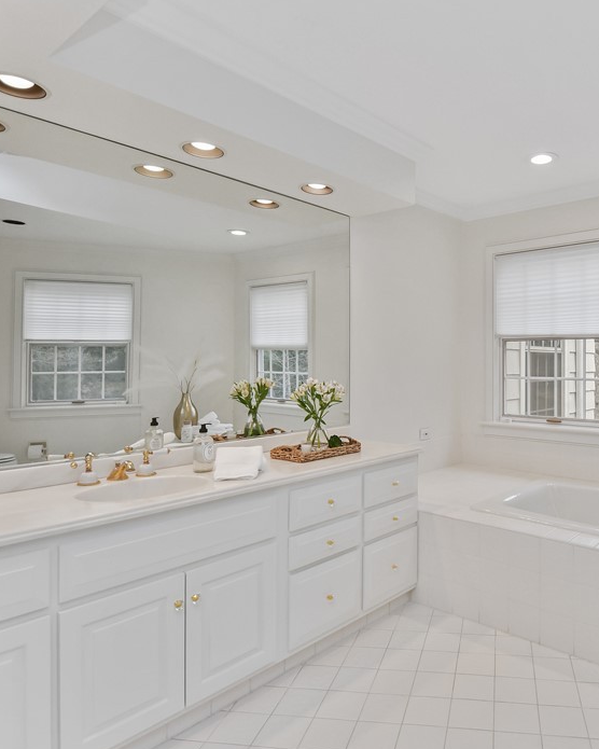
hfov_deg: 60.1
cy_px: 376
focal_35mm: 22
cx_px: 442
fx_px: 488
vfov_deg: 75.0
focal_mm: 10
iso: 110
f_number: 4
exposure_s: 1/60
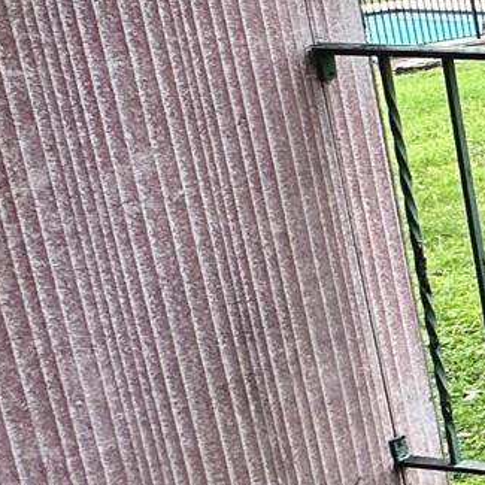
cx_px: 1497
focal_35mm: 78
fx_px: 1236
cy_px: 90
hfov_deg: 11.1
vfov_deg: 21.9
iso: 40
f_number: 2.2
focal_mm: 2.22
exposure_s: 1/99
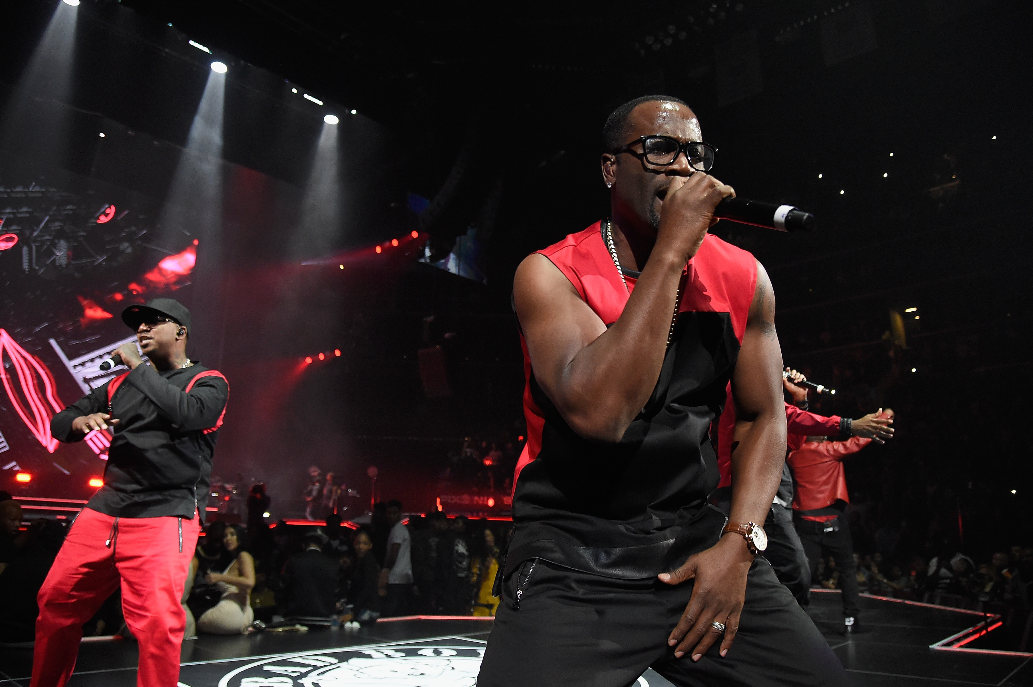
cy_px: 344
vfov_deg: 53.1
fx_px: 688
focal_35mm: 24
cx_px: 516
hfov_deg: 73.8
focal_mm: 24
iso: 5000
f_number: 4
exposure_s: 1/800
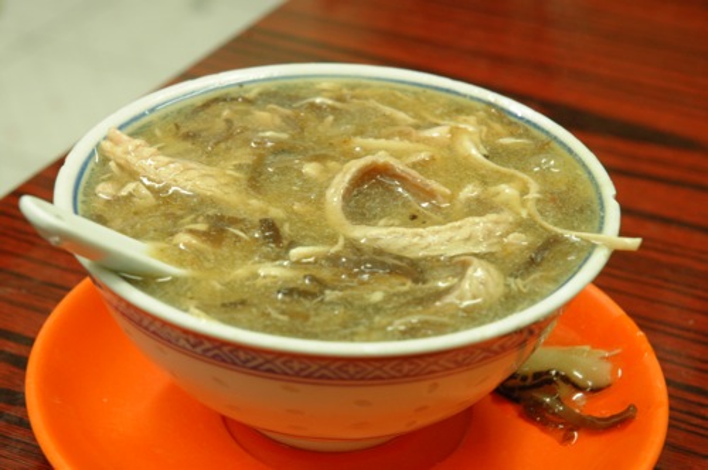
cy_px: 235
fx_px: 2062
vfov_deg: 13.0
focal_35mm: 105
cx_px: 354
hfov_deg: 19.5
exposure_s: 1/8
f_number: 8
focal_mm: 70
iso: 400
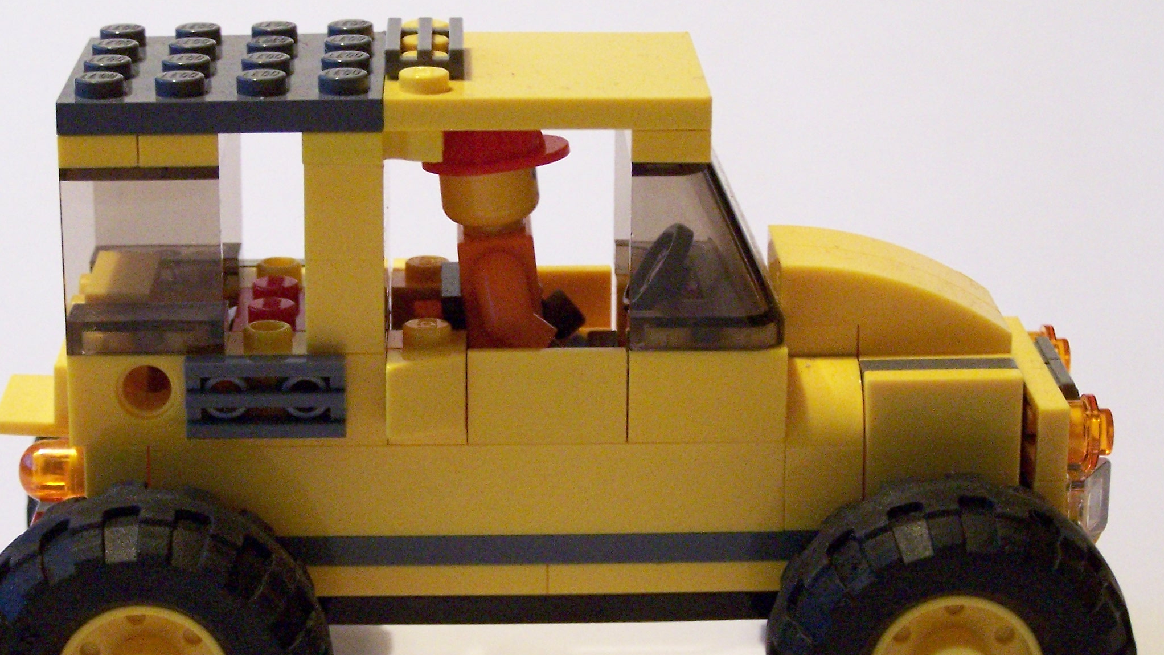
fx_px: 3179
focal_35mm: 103
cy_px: 365
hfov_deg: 20.8
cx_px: 551
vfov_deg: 11.8
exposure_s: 1/15
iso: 400
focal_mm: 12.4
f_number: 3.2
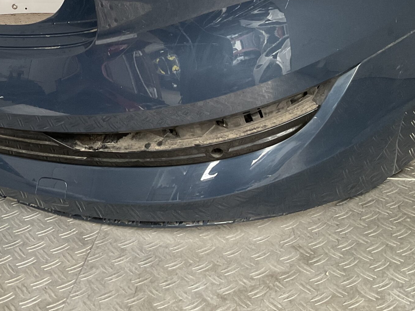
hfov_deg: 34.1
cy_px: 40
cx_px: 97
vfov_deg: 25.8
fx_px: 659
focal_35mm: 55
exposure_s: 1/50
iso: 64
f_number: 1.8
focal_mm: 3
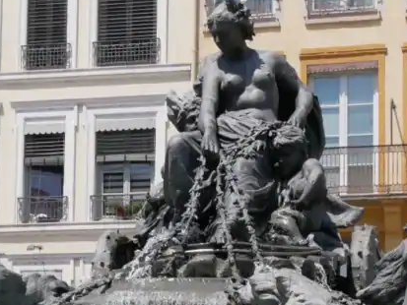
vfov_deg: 11.8
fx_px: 1435
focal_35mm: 122
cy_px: 385
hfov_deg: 16.1
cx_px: 192
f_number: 10
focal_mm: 21
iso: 400
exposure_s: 1/640
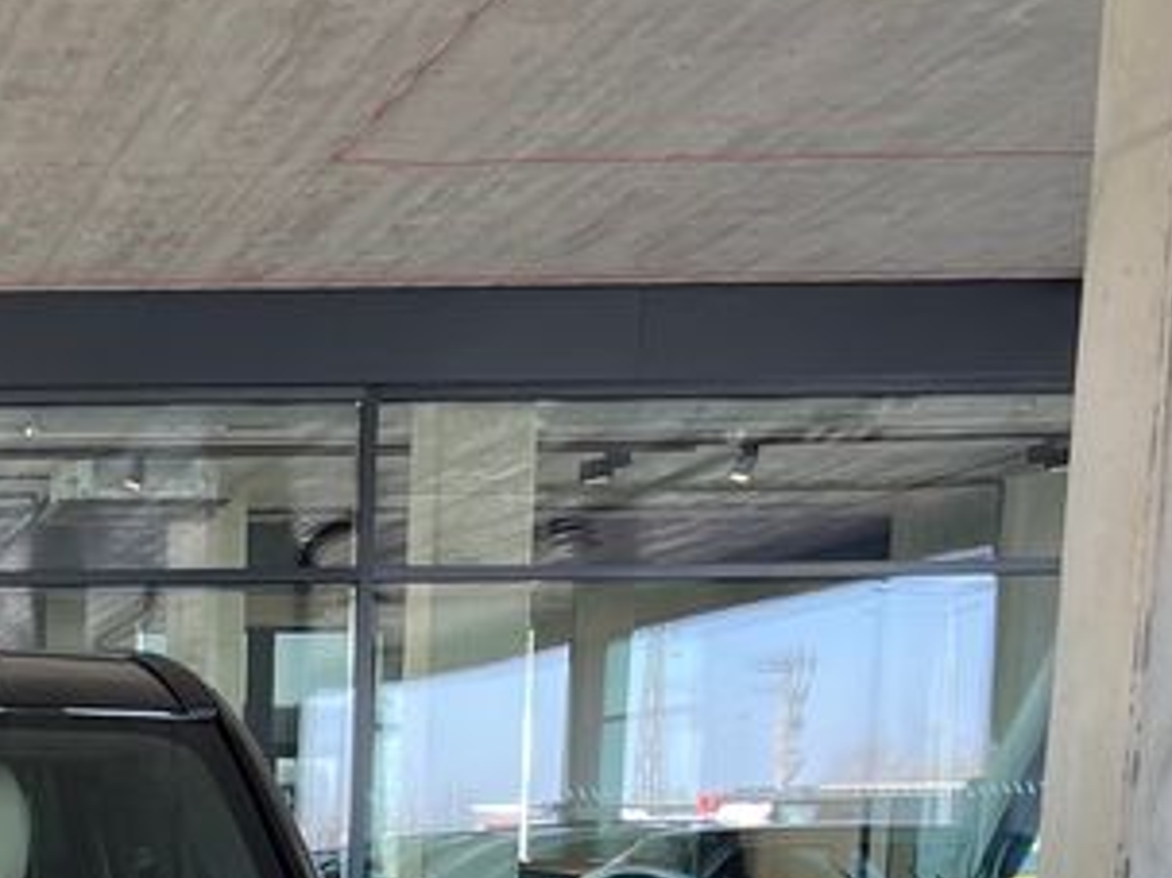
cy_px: 1462
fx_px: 2978
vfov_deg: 15.1
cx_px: -294
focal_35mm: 88
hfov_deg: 20.6
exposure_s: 1/122
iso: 50
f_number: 1.6
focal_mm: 5.1
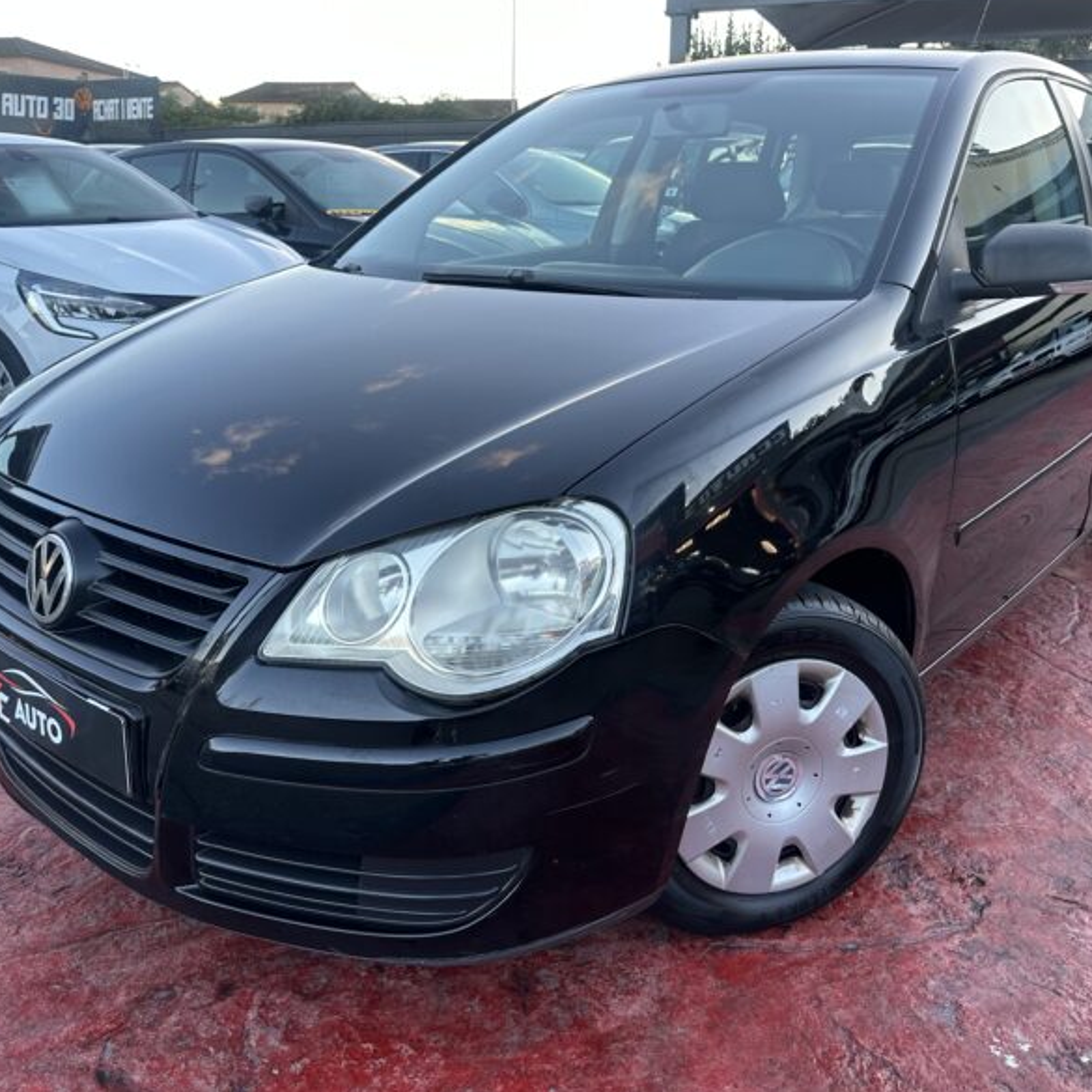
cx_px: 588
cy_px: 541
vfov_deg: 55.6
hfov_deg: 55.6
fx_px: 1035
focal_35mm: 29
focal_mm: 6.86
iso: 64
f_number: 1.78
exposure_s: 1/121
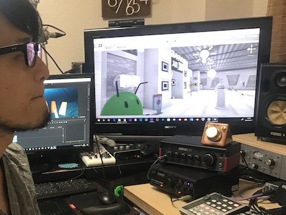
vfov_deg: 31.2
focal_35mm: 46
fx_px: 380
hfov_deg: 39.6
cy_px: 146
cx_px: 56
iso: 80
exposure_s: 1/15
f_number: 1.8
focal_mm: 3.99
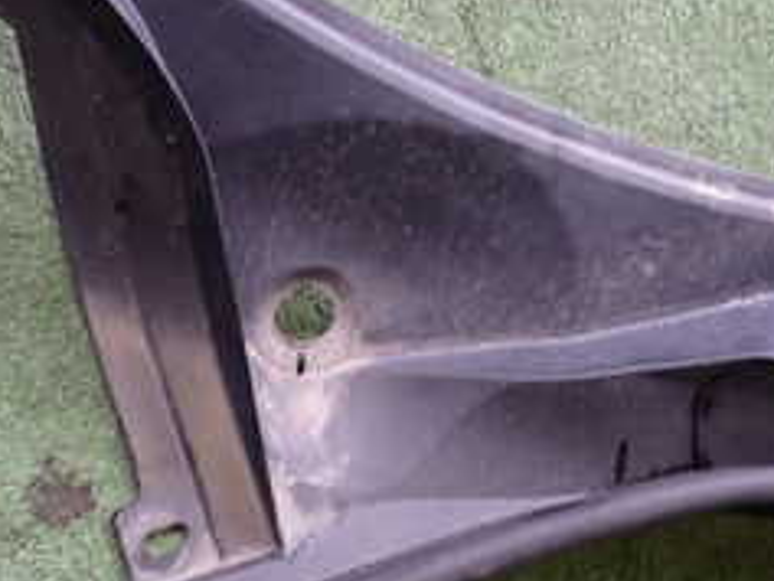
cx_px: 598
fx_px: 1700
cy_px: 150
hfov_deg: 25.3
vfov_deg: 19.3
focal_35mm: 76
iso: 200
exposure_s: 1/50
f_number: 2.3
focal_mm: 5.4
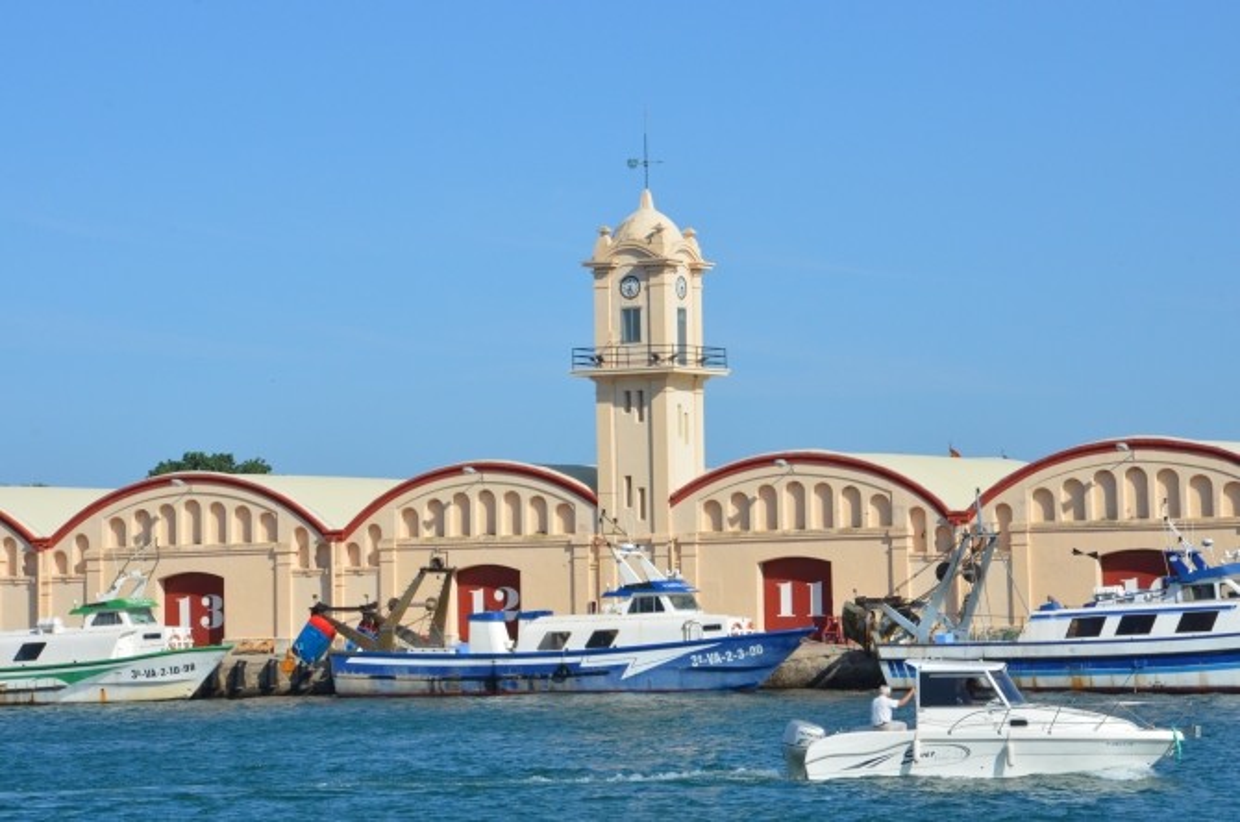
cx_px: 620
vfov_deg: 11.7
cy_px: 411
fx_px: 4022
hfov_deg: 17.5
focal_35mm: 117
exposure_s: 1/1000
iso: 1000
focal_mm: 78
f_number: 16
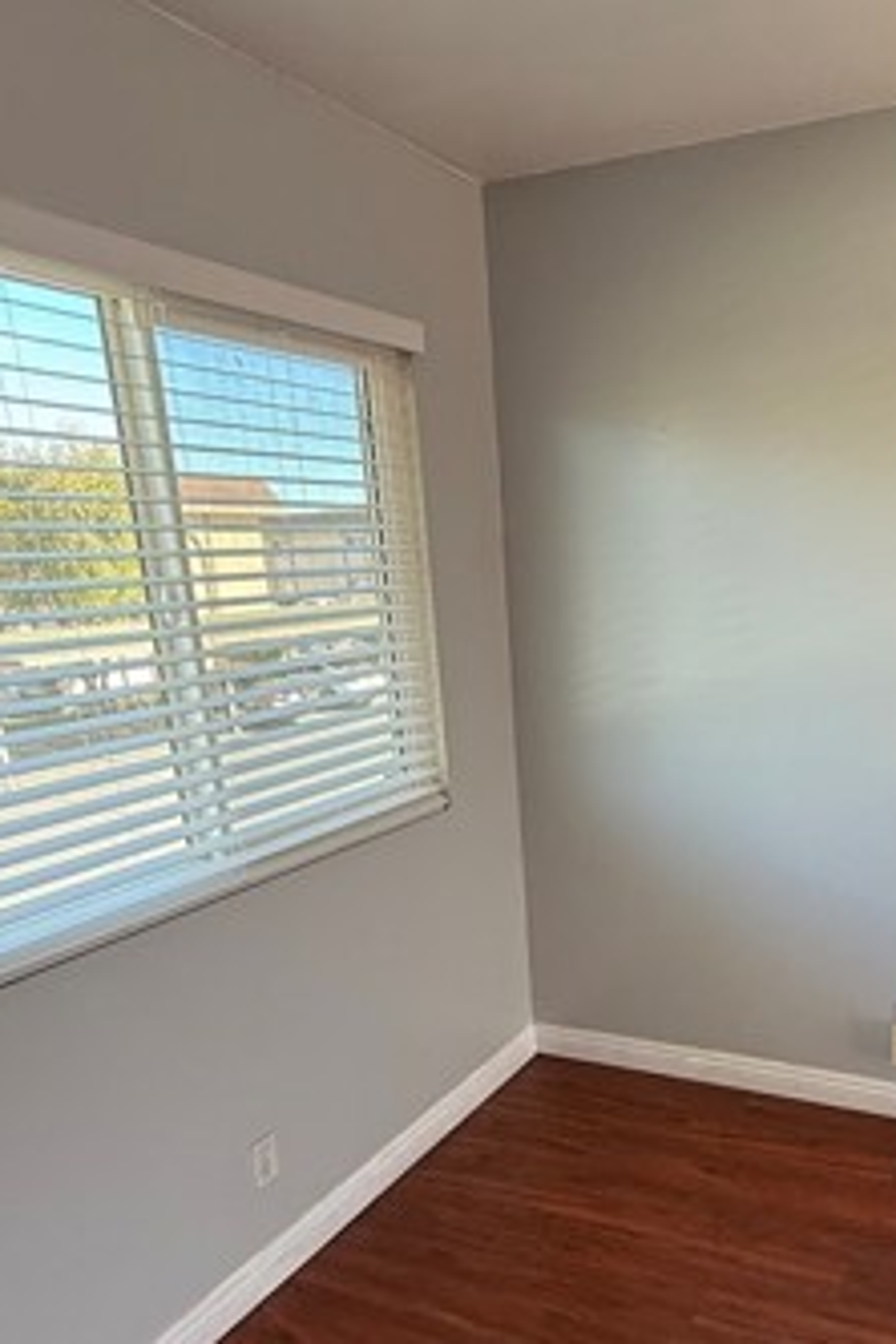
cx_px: 634
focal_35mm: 28
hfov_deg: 45.3
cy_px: 896
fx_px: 1045
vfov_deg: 63.8
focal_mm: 2.22
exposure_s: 1/120
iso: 200
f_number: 2.2
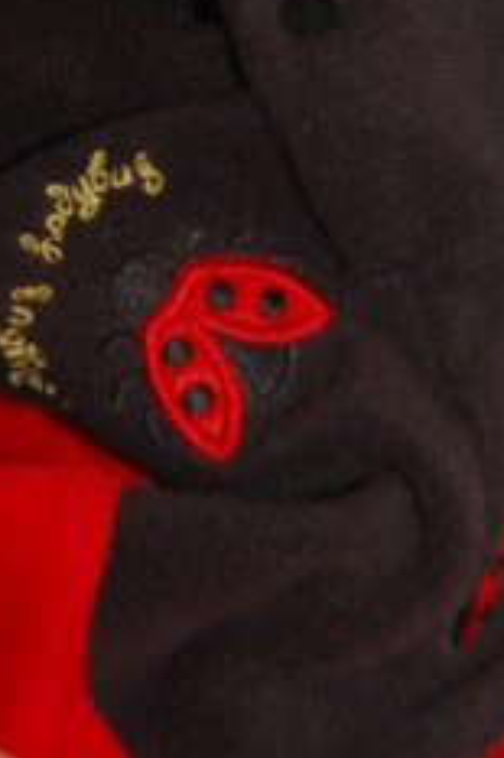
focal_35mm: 132
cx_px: 33
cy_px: 81
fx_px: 2776
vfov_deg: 15.4
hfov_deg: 10.3
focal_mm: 32
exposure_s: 1/60
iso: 720
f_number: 4.5
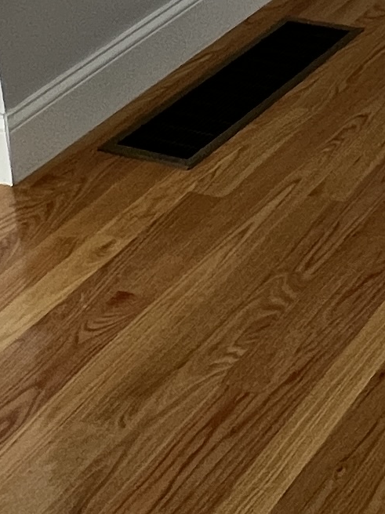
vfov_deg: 19.8
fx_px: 1187
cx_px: 775
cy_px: -334
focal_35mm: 80
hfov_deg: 15.0
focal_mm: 1.57
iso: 160
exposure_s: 1/120
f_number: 1.8
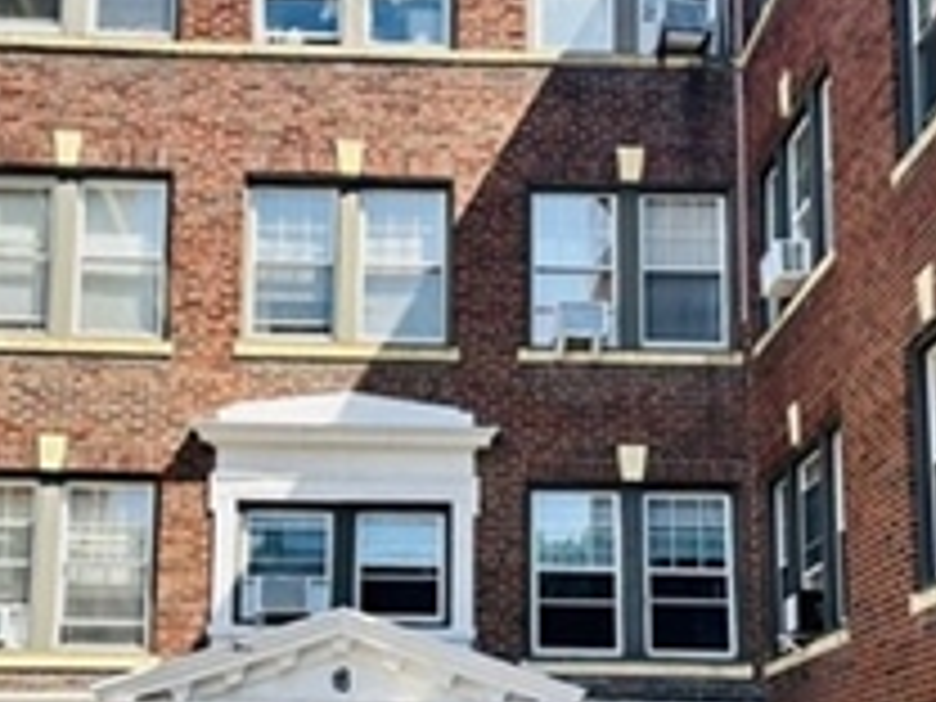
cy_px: 515
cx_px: 430
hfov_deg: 32.7
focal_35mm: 59
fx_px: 1595
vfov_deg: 24.6
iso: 80
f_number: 1.78
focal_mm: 6.86
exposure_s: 1/1412
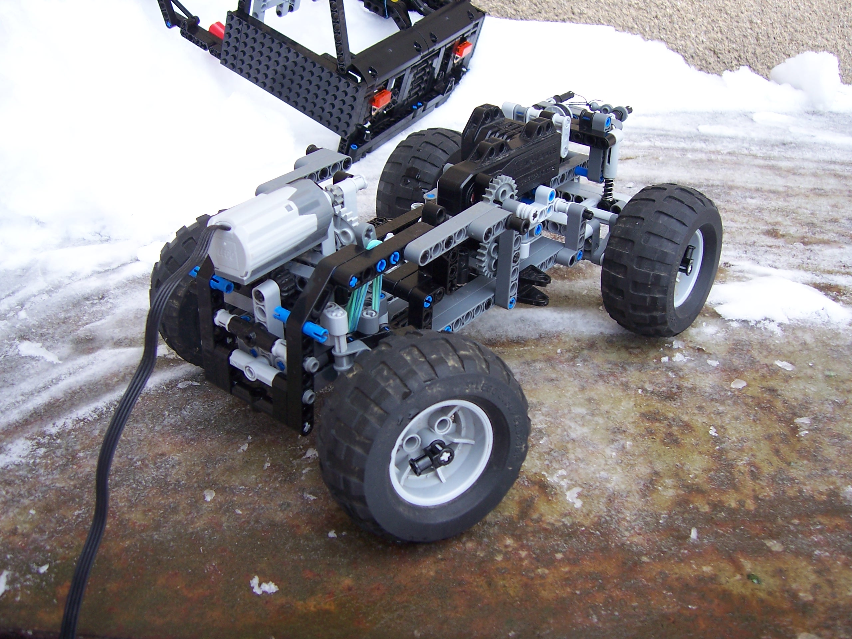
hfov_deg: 51.4
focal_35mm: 36
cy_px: 320
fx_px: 886
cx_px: 426
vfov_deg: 39.7
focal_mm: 6
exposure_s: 1/90
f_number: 3
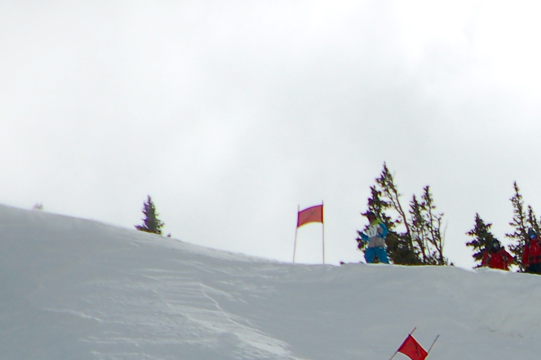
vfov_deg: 1.5
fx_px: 13869
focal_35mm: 924
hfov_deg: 2.2
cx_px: 780
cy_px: 404
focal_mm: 200
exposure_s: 1/2000
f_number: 7.1
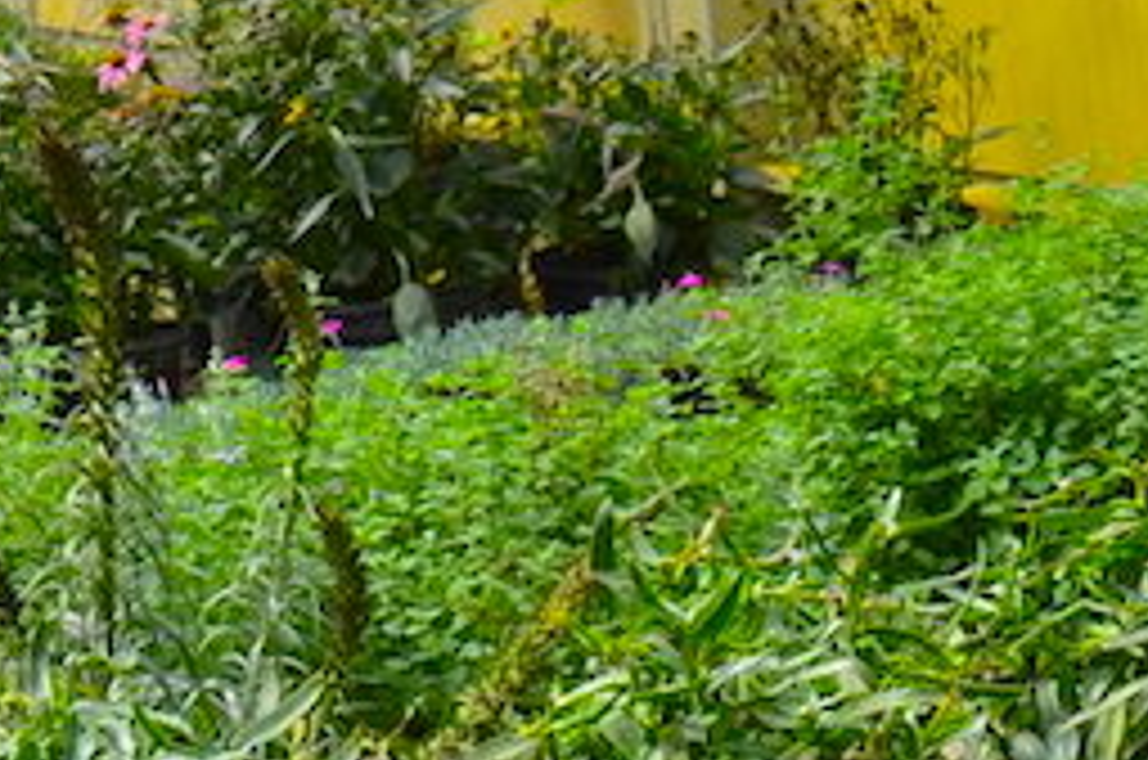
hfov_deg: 10.9
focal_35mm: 181
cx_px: 1738
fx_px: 5761
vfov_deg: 7.1
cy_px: 1844
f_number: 7.1
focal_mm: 24
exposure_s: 1/125
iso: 100
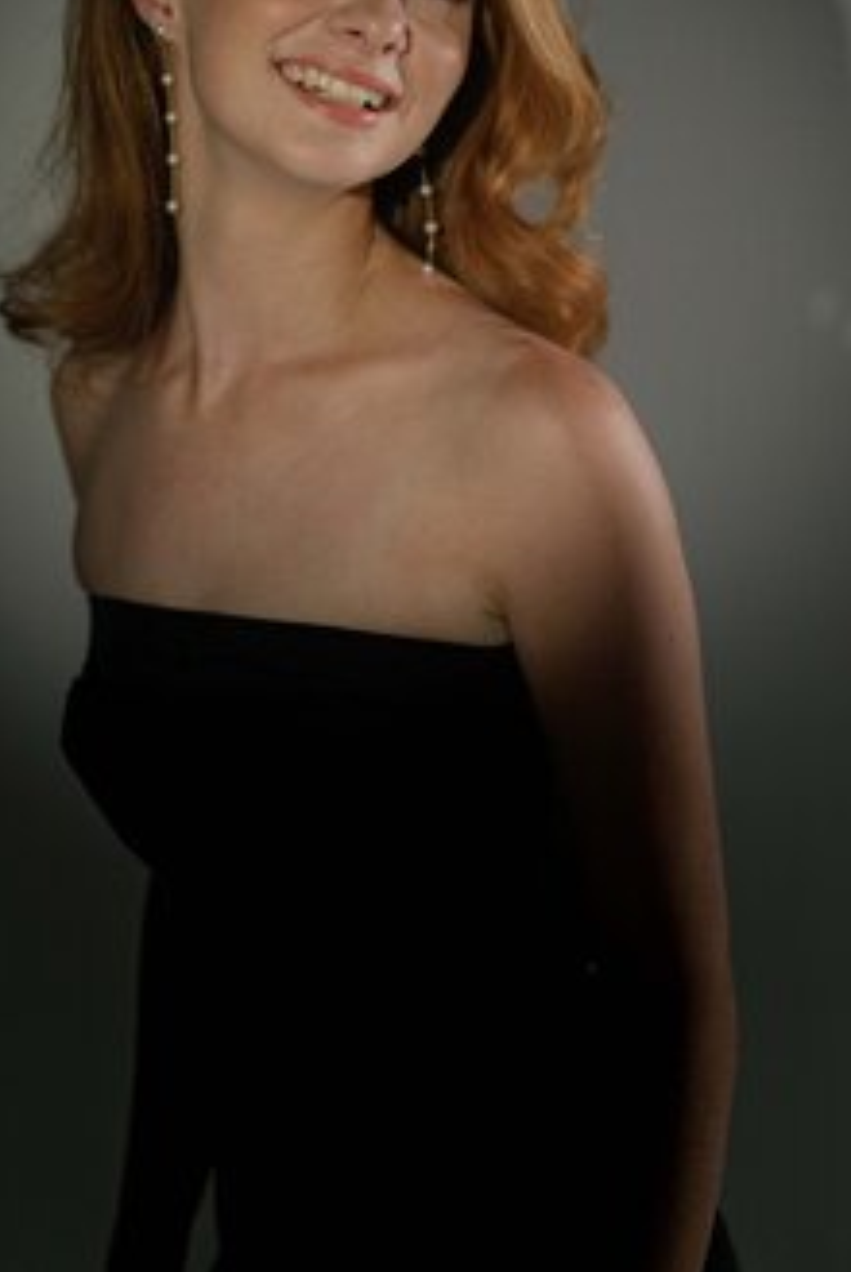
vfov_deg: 22.2
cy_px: 346
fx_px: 3220
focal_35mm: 91
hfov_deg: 15.1
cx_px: 391
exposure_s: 1/250
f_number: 2.5
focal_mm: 50
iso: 500
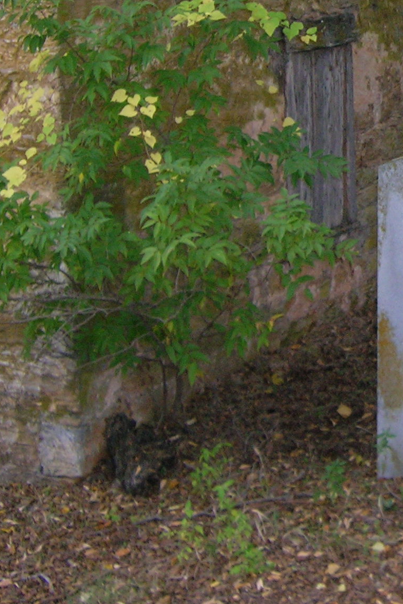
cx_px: 467
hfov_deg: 16.4
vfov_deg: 25.0
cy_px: 144
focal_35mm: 80
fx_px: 1343
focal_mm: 5.7
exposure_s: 1/60.1
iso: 113
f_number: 2.9
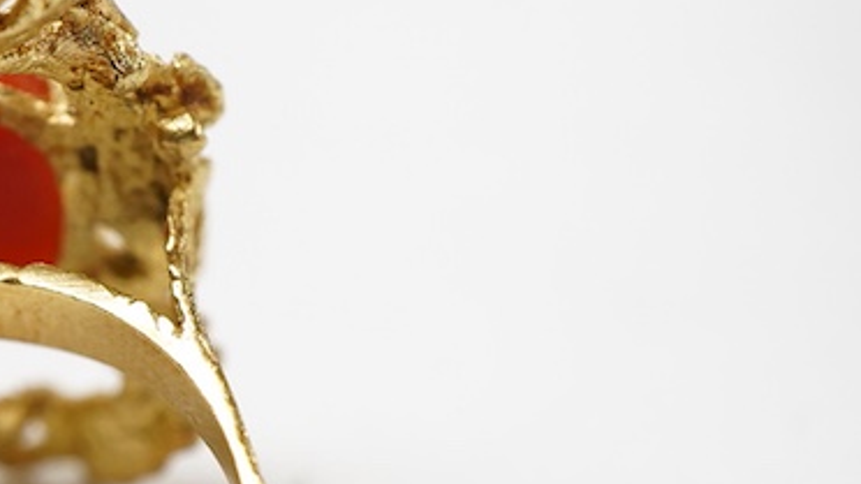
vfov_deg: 10.6
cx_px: -49
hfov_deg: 18.2
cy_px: 333
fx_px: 2602
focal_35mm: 114
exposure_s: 1/125
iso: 1250
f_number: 9
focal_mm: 30
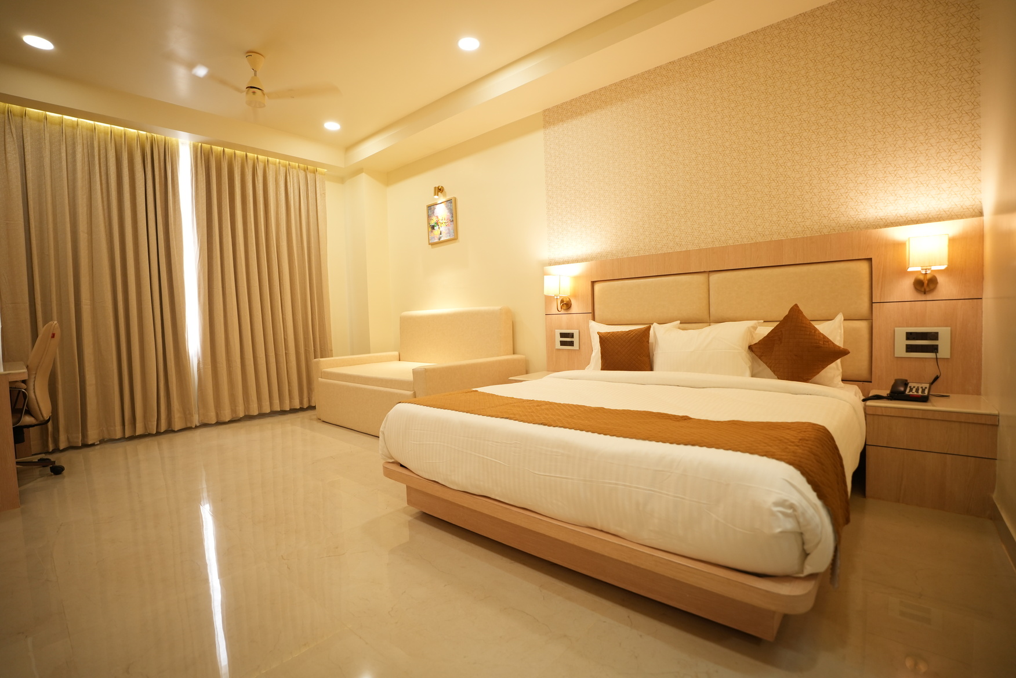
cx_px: 508
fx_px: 452
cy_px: 339
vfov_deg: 73.7
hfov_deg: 96.7
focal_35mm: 16
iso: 640
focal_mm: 16
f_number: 2.8
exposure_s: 1/100
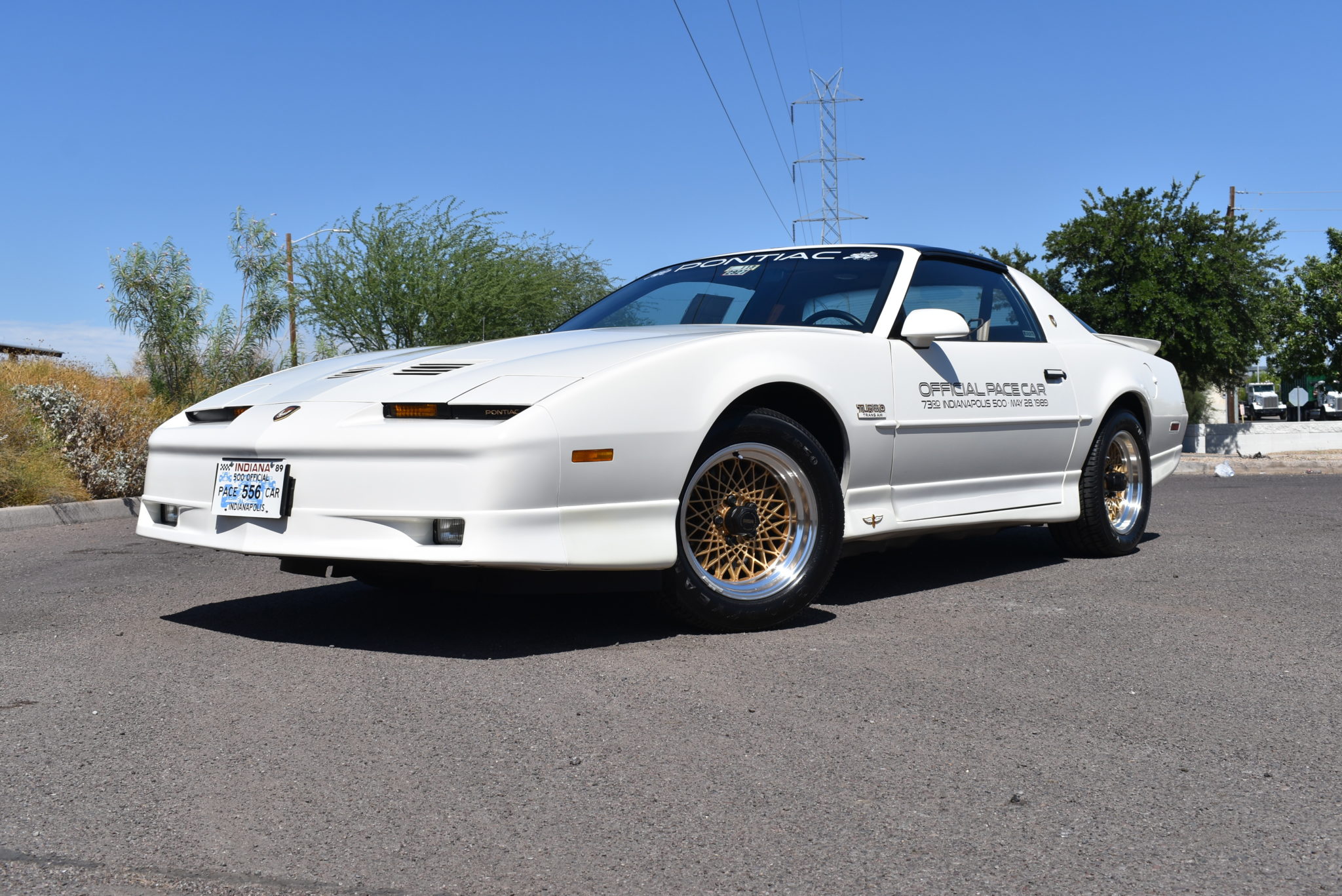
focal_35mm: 39
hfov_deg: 49.5
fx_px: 1454
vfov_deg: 34.2
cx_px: 671
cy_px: 448
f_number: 10
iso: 100
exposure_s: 1/400
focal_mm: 26
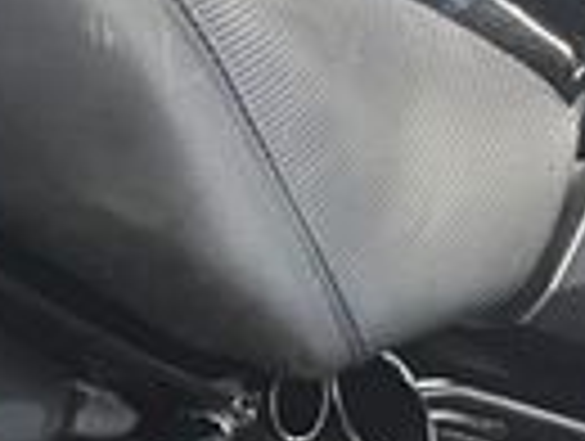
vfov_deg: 10.6
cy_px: 896
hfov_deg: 12.7
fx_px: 2167
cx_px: -716
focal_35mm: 128
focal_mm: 5.1
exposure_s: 1/50
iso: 500
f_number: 1.6
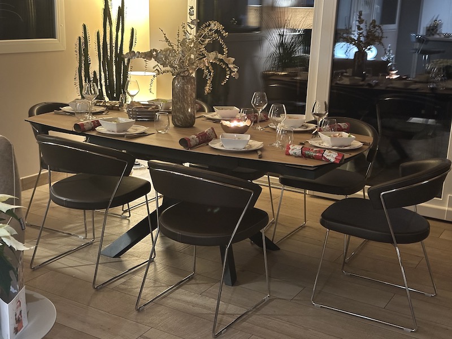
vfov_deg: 30.3
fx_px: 627
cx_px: 226
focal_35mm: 48
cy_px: 170
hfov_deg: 39.7
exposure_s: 1/25
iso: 500
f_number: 1.78
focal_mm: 6.86
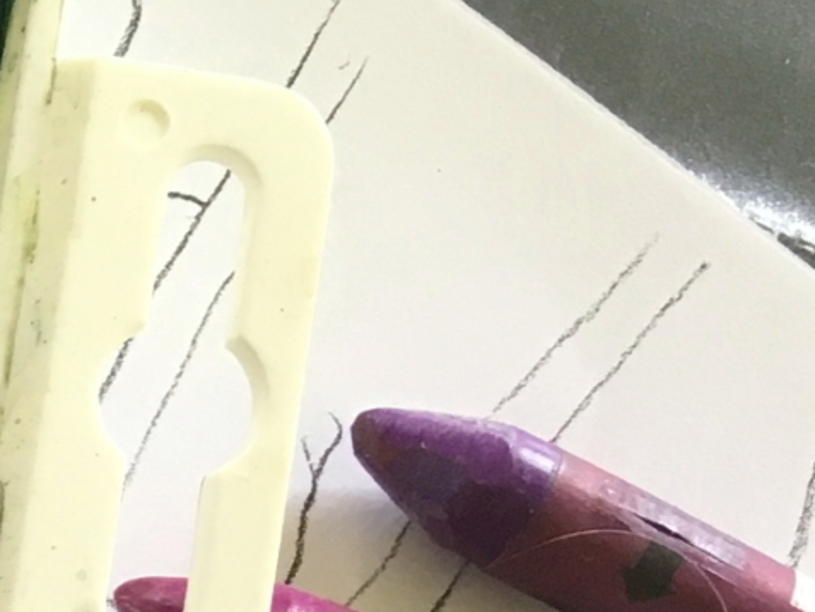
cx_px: -1034
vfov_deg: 9.4
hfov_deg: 11.5
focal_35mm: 146
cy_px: 1284
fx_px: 3438
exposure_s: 1/33
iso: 40
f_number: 2.2
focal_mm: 4.15
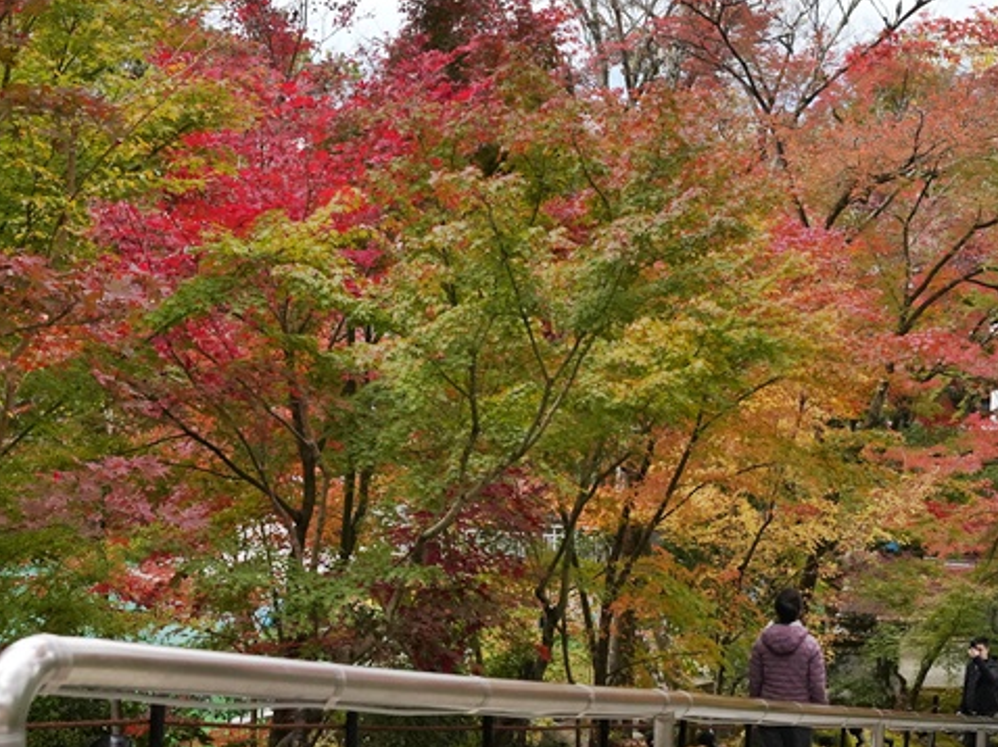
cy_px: 362
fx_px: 1983
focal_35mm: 69
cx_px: 802
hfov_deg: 27.7
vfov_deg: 21.3
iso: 2500
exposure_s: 1/1250
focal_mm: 33.4
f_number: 8
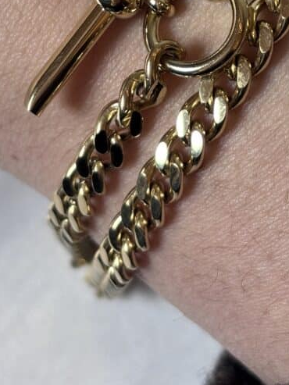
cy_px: 4
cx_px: 185
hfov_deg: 13.7
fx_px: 1202
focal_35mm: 108
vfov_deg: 17.8
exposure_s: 1/100
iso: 25
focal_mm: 5.96
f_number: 1.6
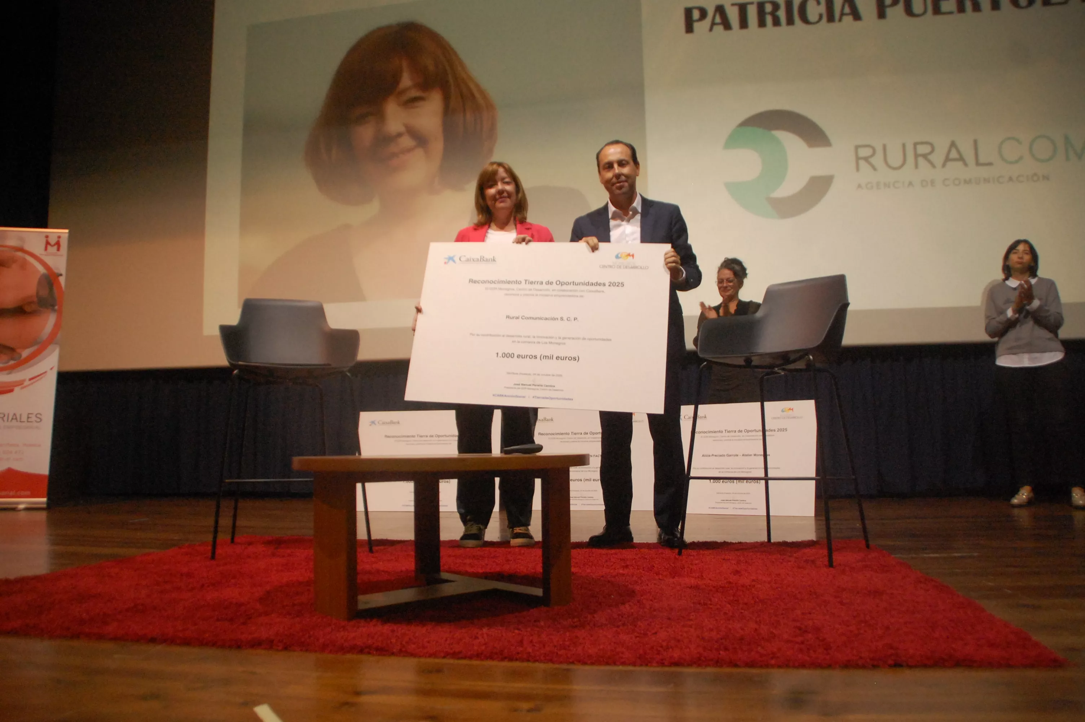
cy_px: 361
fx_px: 813
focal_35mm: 27
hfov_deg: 67.4
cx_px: 542
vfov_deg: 47.8
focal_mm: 18
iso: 1600
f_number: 3.5
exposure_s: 1/60
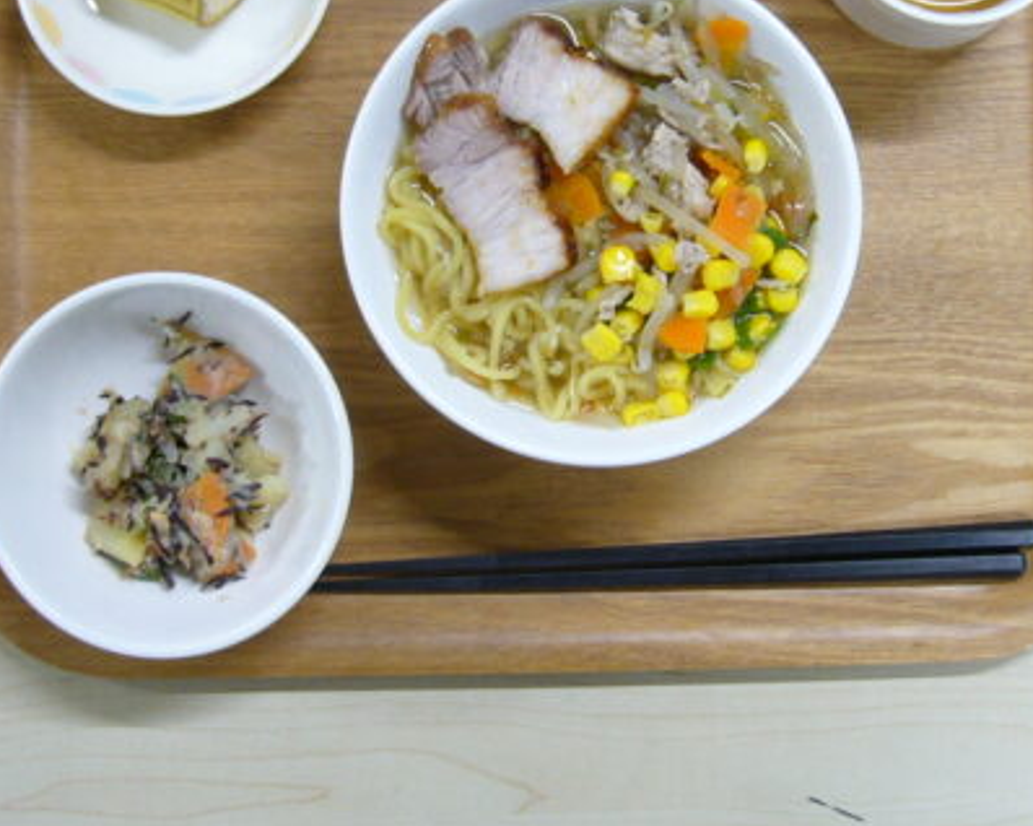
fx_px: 2017
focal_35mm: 66
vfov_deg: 22.9
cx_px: 519
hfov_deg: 28.7
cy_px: 187
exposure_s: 1/20
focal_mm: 5.8
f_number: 2.8
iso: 100
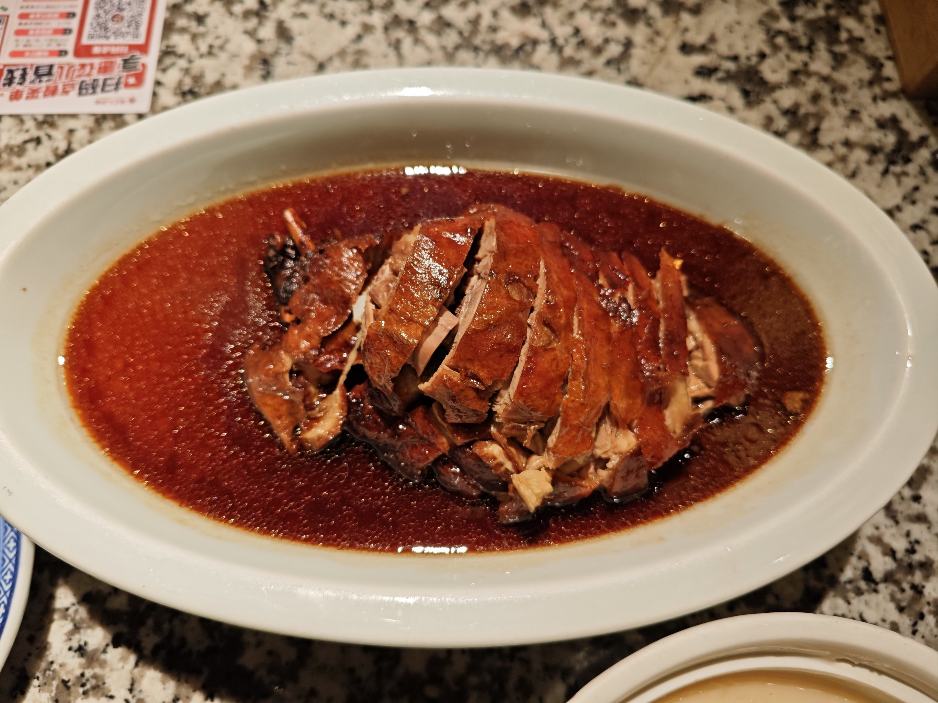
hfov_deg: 71.6
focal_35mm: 24
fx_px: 650
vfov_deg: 56.8
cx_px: 469
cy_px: 352
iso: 80
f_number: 1.6
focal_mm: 5.84
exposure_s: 1/100
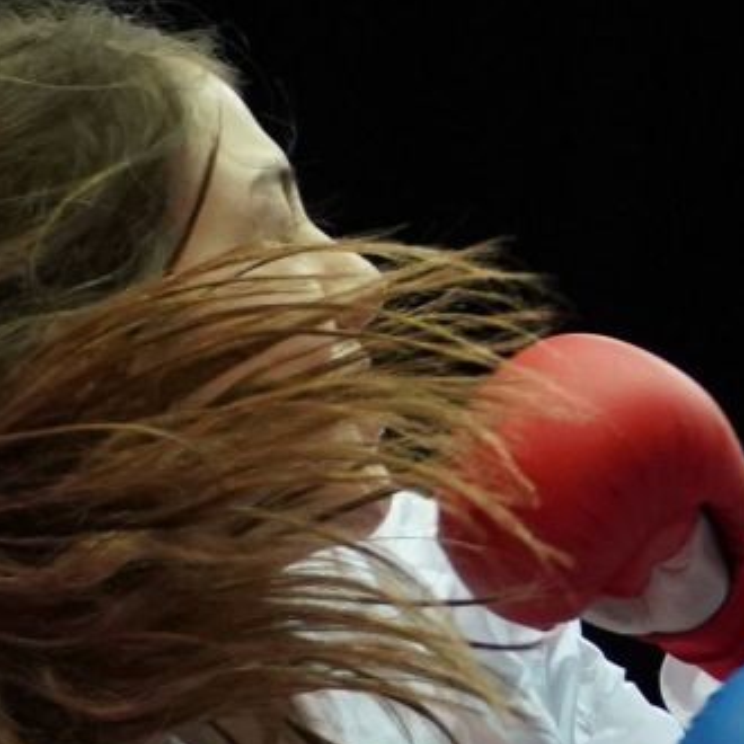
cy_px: 1082
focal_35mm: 993
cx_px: 1217
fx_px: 24146
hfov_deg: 1.8
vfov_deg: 1.8
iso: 3200
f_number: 2.8
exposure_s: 1/1000
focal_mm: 143
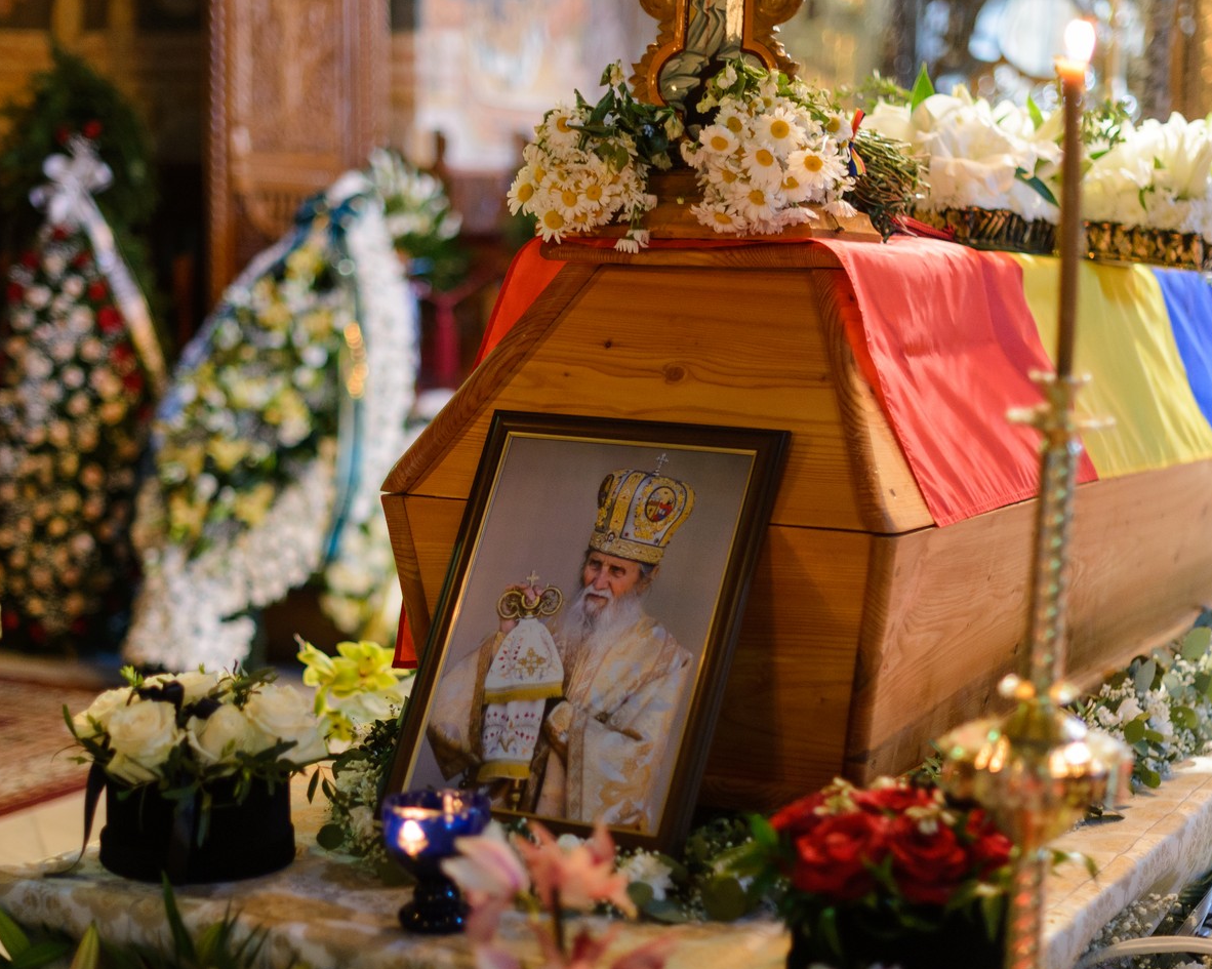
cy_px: 489
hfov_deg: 33.0
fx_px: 2044
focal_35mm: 57
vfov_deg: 26.7
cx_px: 700
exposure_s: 1/50
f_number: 1.4
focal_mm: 50
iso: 1000
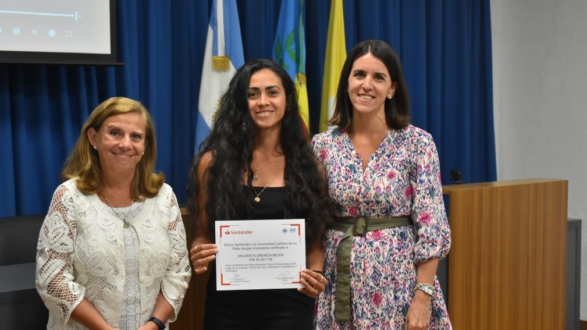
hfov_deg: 31.4
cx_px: 293
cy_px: 180
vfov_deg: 18.0
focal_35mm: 67
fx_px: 1043
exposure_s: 1/100
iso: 1600
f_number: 5
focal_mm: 42
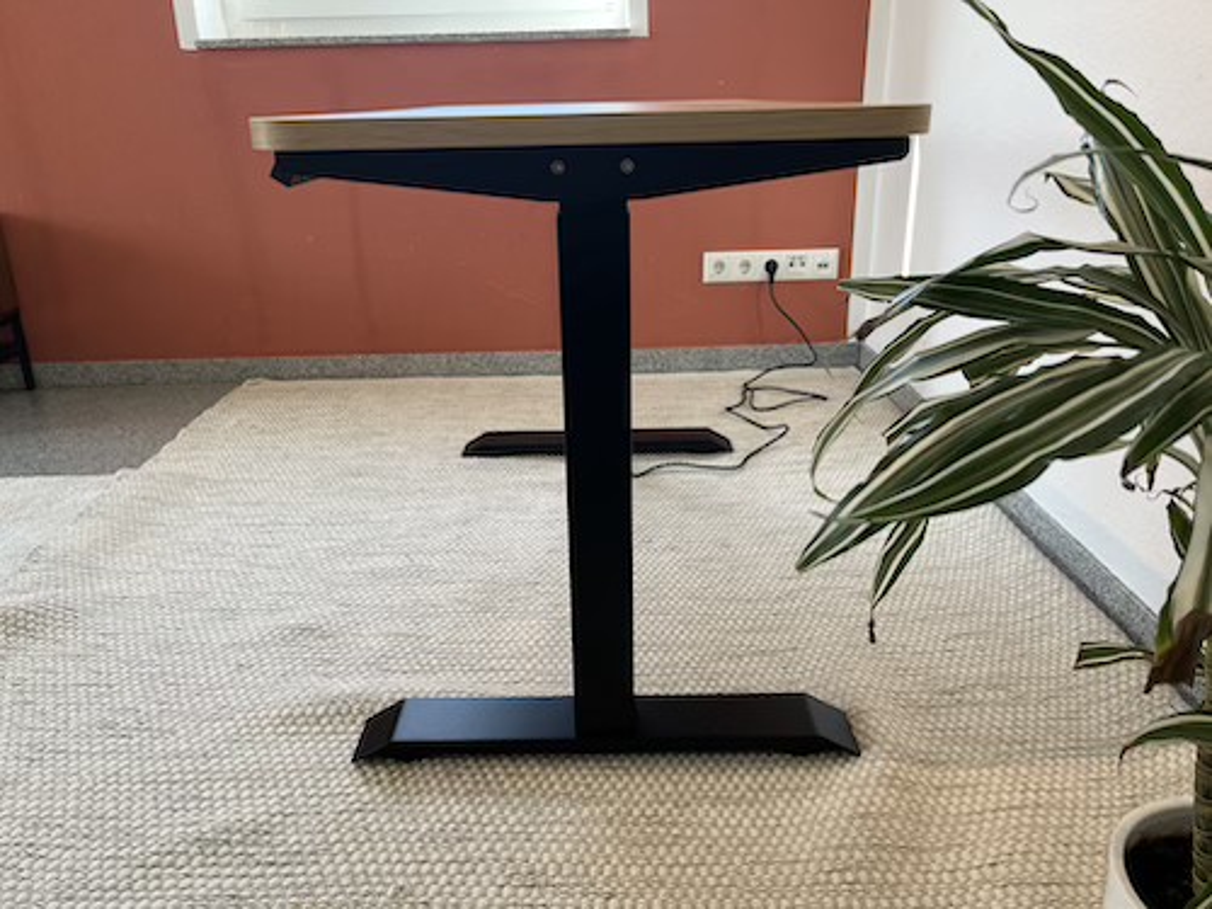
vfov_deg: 53.1
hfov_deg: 67.3
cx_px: 606
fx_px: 910
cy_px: 454
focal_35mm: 26
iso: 100
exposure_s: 1/100
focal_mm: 5.1
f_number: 1.6
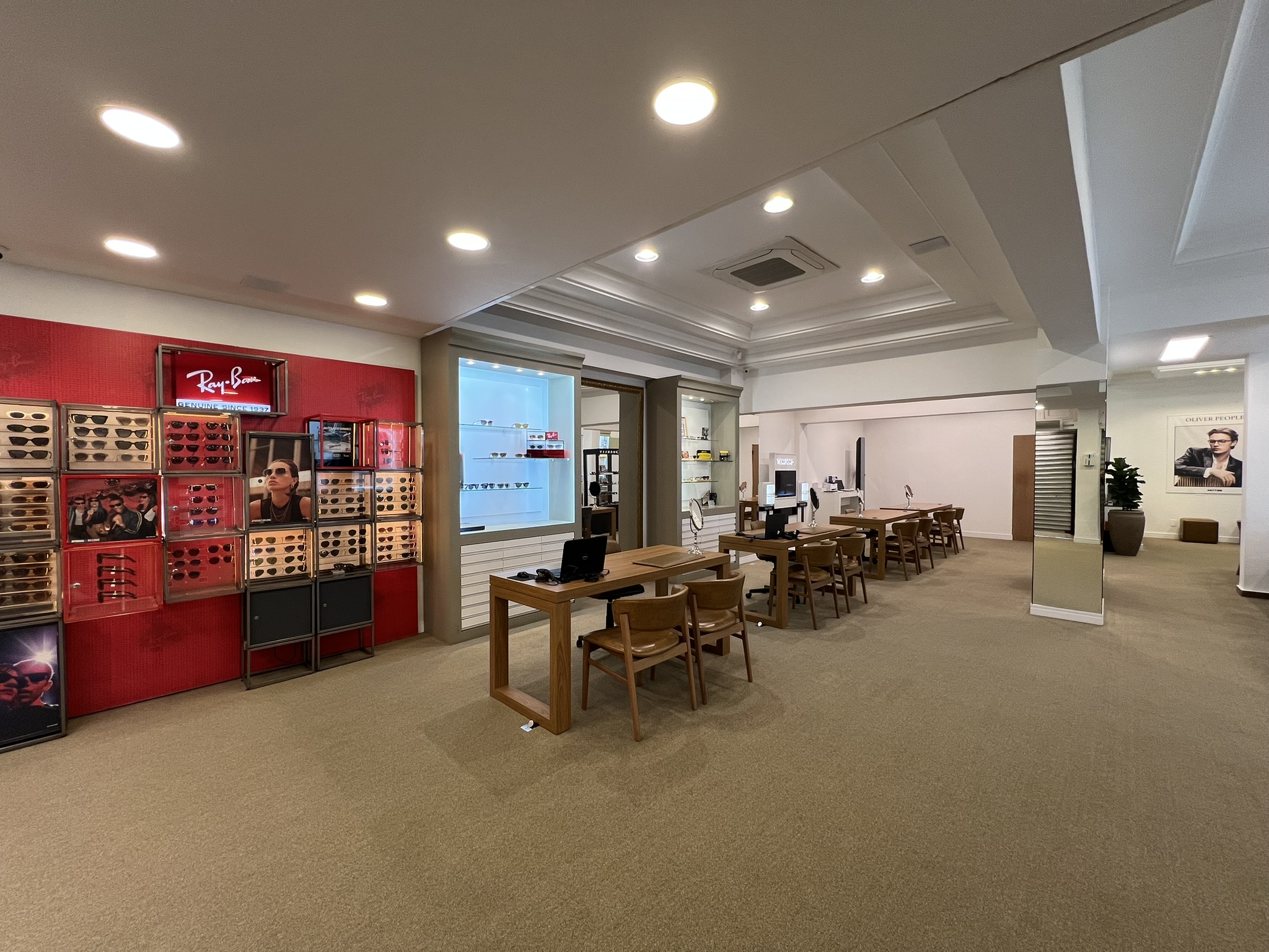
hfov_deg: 106.2
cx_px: 634
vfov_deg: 89.9
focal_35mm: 13
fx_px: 477
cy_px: 476
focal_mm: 1.57
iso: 160
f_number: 1.8
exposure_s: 1/120
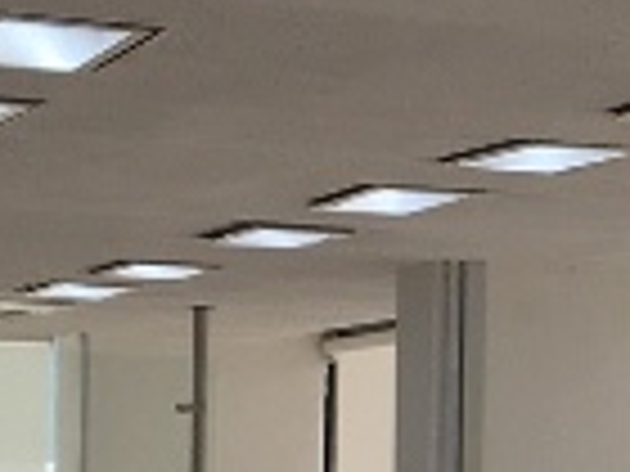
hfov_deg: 8.8
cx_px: 1251
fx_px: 3858
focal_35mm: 212
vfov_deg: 6.9
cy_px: 661
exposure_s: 1/60
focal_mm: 4.15
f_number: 2.2
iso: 32
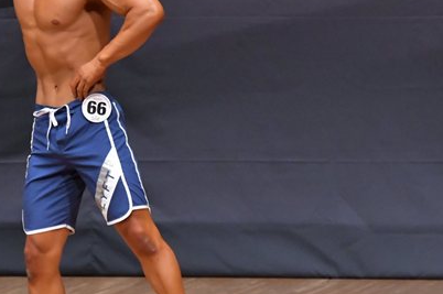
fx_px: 7116
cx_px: 114
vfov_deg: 2.4
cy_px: 132
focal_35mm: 579
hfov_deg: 3.6
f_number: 5.6
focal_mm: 200
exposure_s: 1/400
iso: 6400
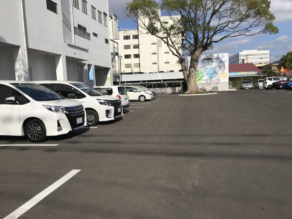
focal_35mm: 28
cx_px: 146
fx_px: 236
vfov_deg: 49.7
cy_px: 110
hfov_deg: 63.4
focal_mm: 3.99
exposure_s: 1/5051
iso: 20
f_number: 1.8
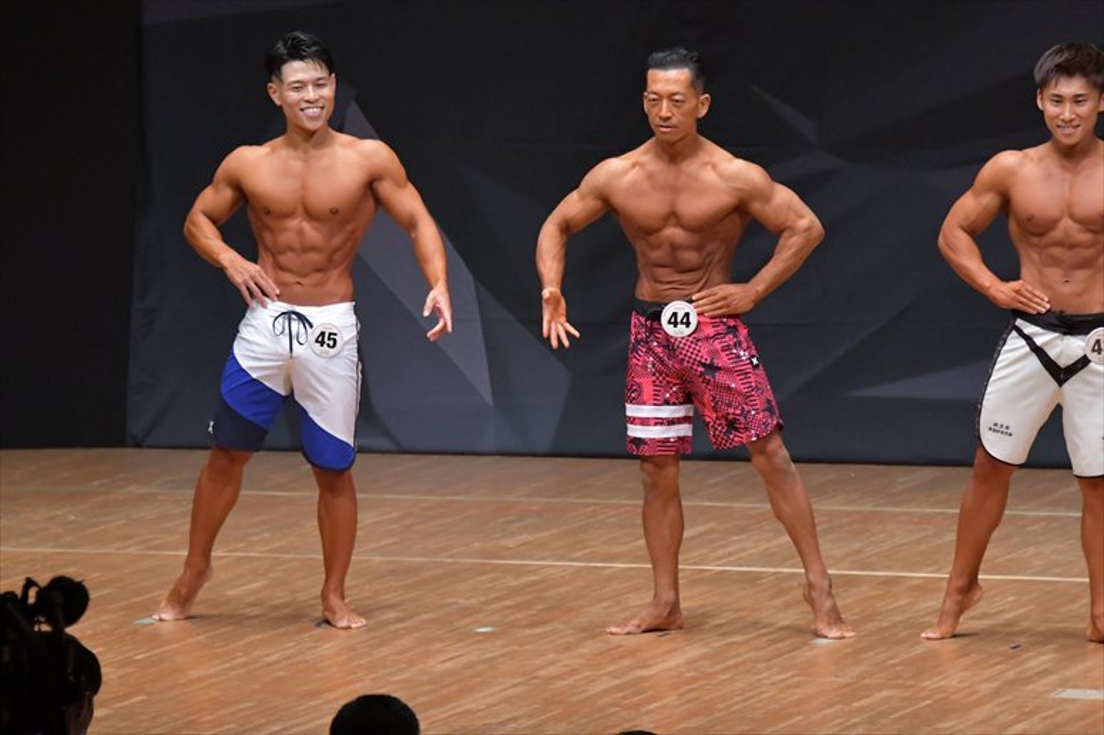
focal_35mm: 285
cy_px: 368
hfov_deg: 7.2
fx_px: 8736
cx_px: 552
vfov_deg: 4.8
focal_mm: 190
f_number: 5.6
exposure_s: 1/400
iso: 6400
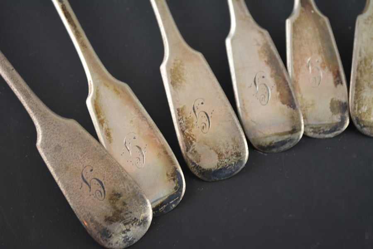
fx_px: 746
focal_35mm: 72
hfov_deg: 28.1
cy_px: 124
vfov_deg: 18.9
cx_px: 186
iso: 400
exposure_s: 1/60
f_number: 5.3
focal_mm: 48
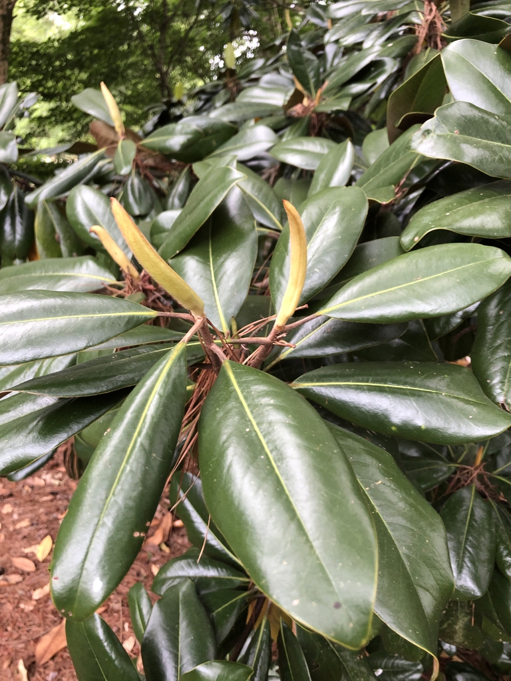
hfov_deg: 49.7
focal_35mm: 28
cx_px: 256
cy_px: 340
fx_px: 551
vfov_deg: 63.4
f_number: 1.8
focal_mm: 3.99
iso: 40
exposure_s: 1/20
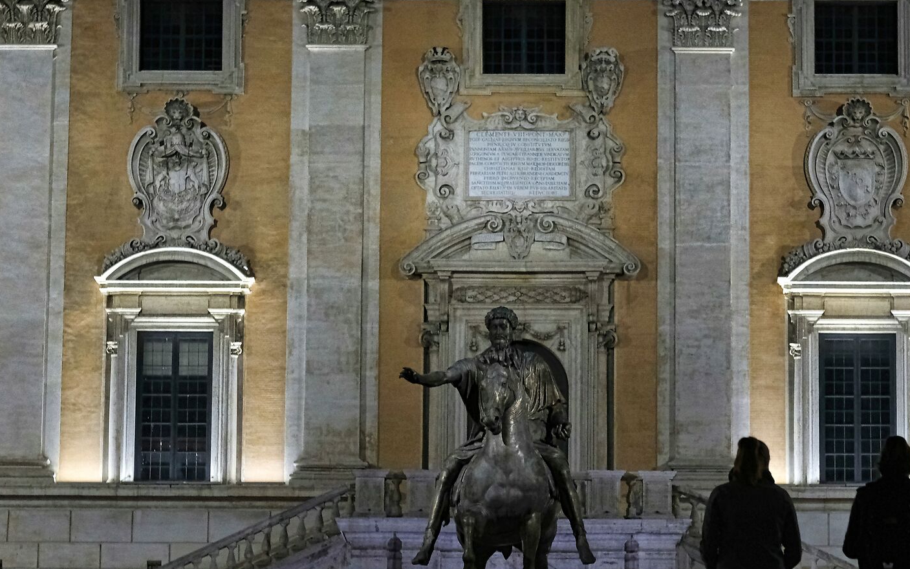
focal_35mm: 146
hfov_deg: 14.3
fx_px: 3622
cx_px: 514
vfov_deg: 9.0
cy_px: 319
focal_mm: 56
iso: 2000
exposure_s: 1/80
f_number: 3.6
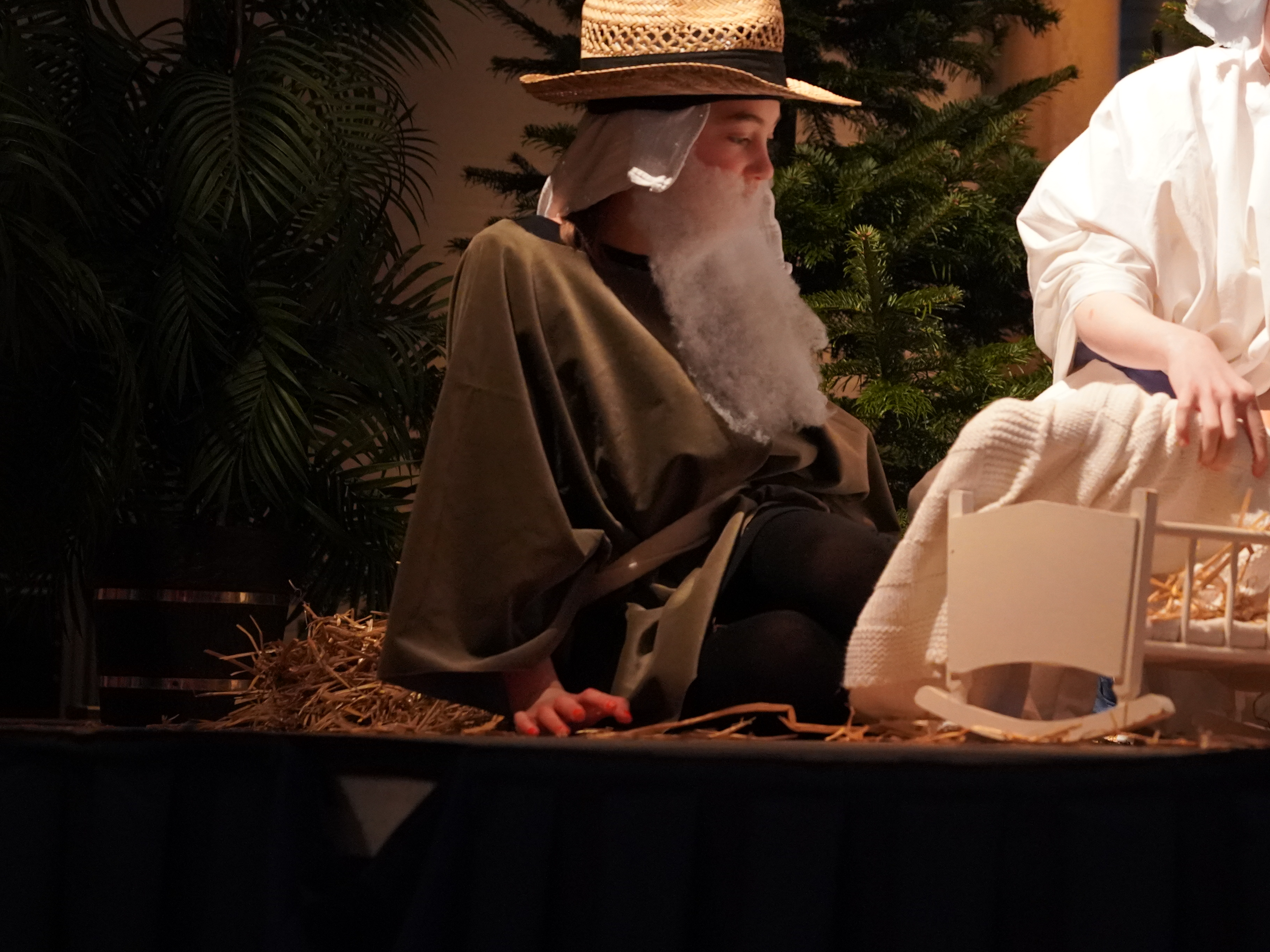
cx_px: 1045
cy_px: 418
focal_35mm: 89
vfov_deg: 16.6
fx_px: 3265
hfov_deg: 21.7
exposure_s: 1/160
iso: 6400
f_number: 4
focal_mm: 56
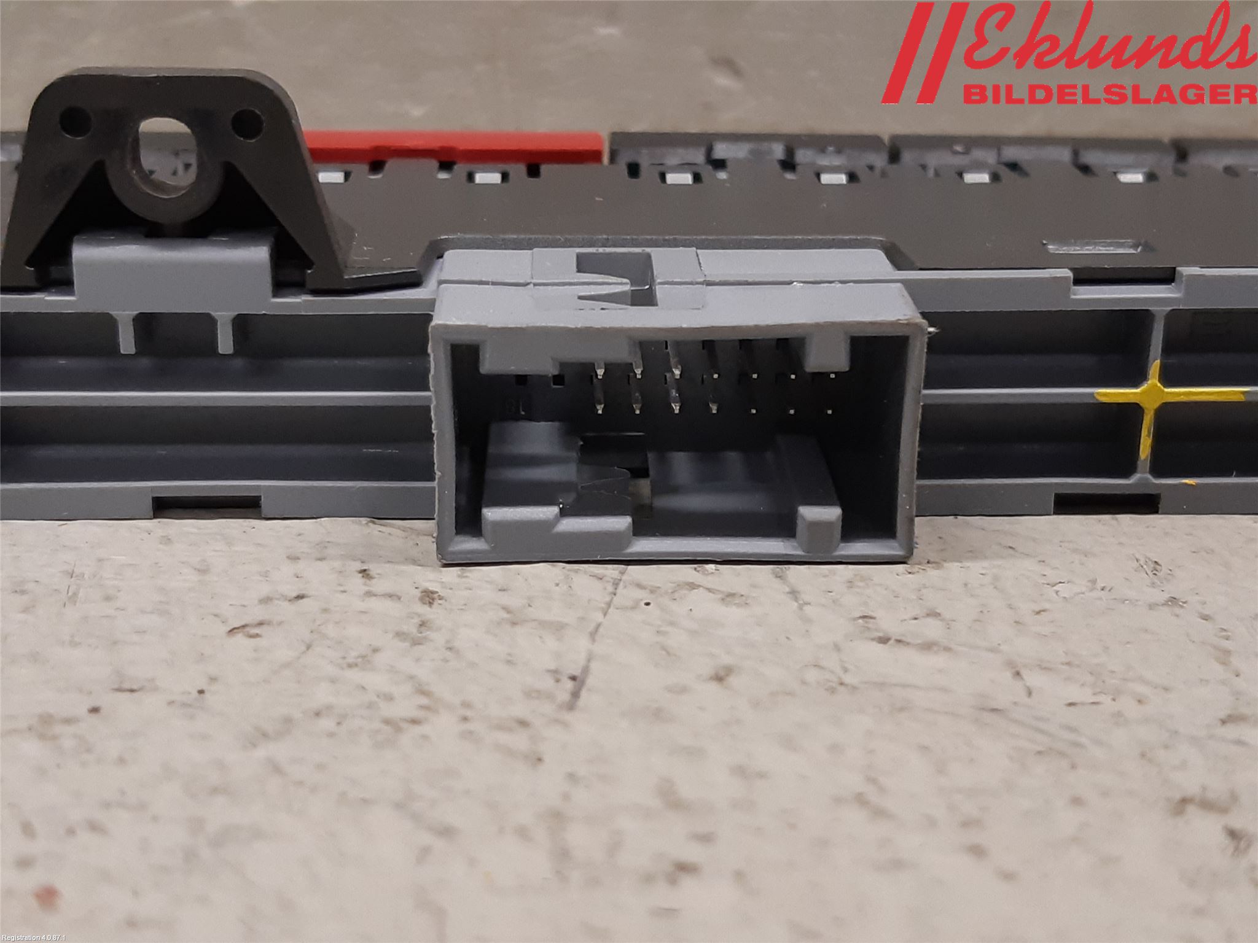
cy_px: 472
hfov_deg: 67.3
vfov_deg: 53.1
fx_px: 945
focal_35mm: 26
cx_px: 629
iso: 160
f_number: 1.7
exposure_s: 1/50
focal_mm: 3.93
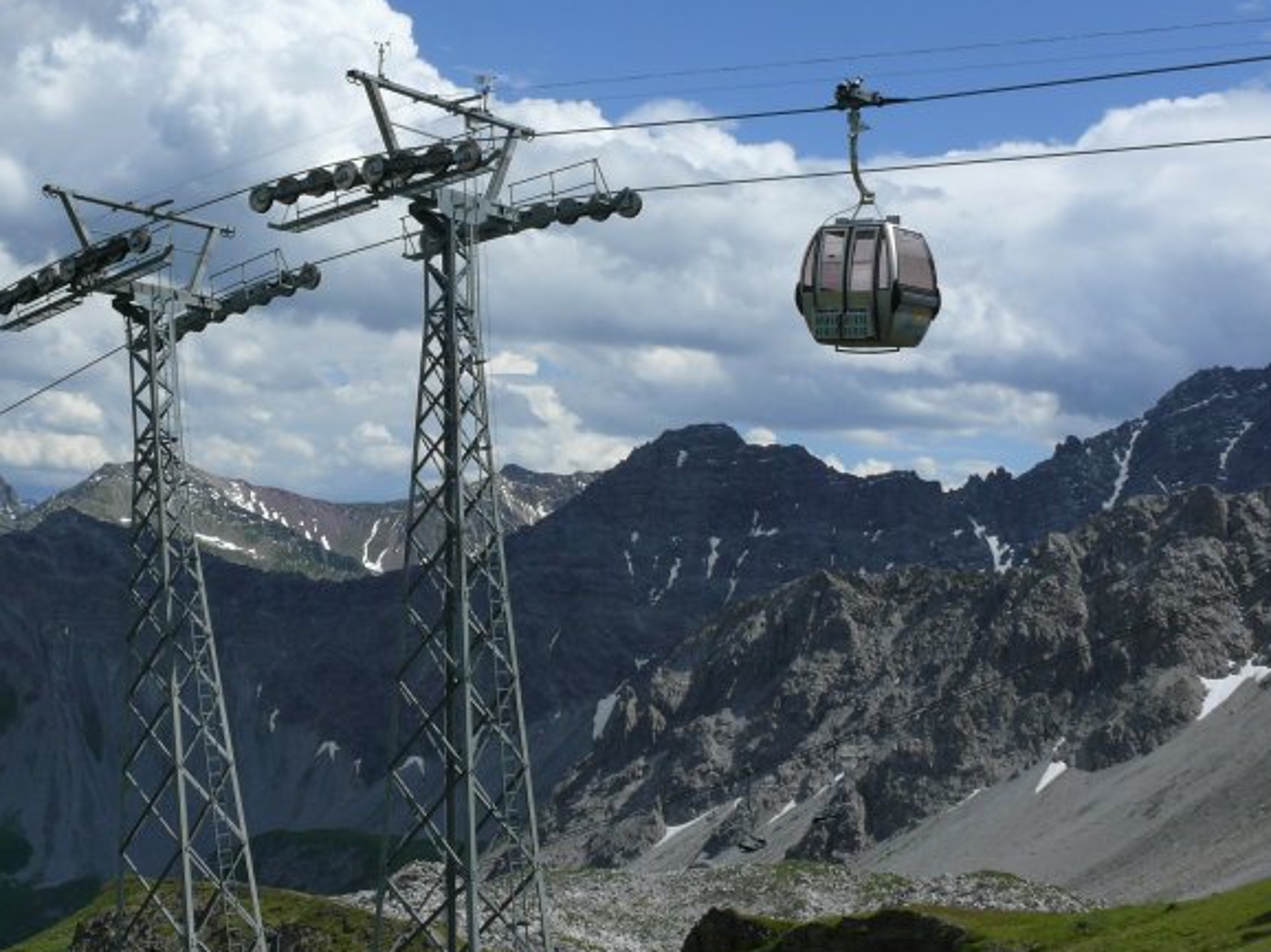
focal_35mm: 54
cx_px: 455
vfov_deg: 26.9
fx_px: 1982
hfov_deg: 35.3
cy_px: 336
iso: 100
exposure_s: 1/640
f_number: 8
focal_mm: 8.3
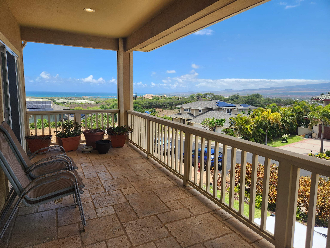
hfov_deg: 73.9
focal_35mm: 23
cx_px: 165
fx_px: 219
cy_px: 124
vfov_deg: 58.9
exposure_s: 1/1078
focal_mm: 5.4
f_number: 1.8
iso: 20
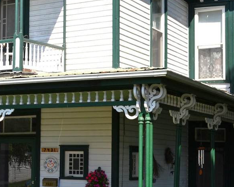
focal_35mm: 88
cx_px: 14
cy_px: 127
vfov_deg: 17.4
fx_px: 610
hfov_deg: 21.2
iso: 100
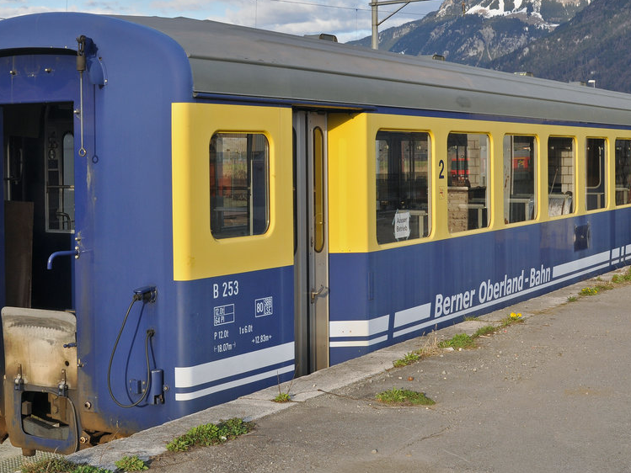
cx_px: 284
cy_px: 164
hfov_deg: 32.2
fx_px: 1094
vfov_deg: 24.3
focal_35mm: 60
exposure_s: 1/250
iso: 200
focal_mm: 26
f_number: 8
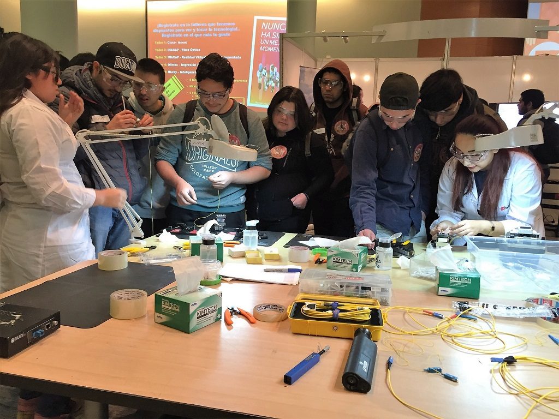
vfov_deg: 48.2
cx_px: 280
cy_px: 210
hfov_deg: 61.7
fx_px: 468
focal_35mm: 29
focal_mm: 4.15
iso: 125
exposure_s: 1/33
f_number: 2.2
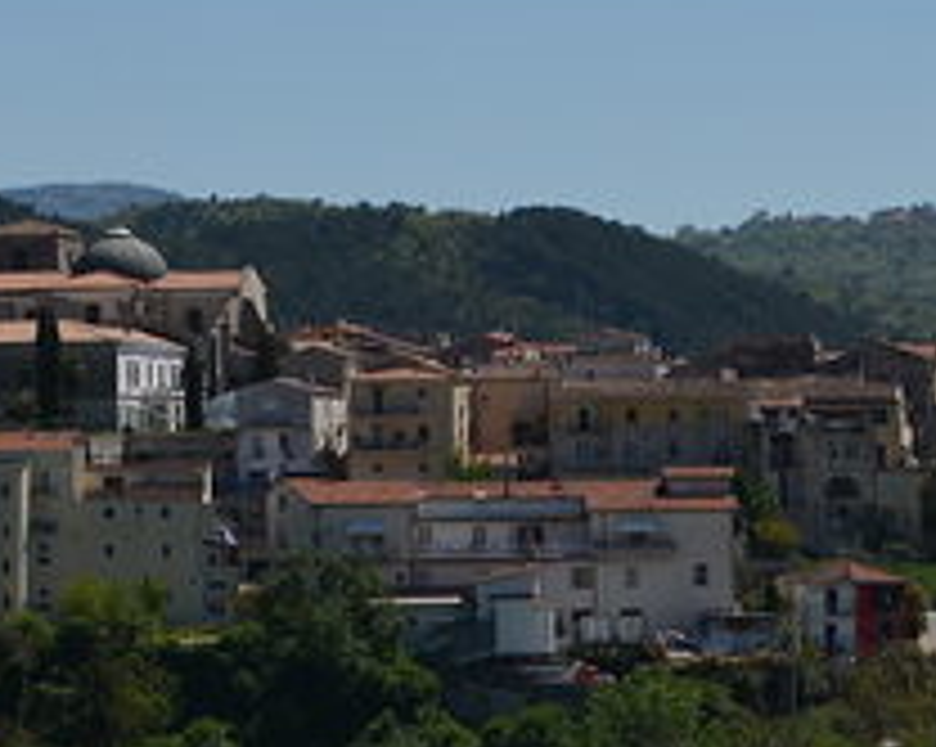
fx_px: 5840
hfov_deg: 9.2
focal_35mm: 211
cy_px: 74
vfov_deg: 7.3
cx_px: 508
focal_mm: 52
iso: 100
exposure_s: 1/640
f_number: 7.1
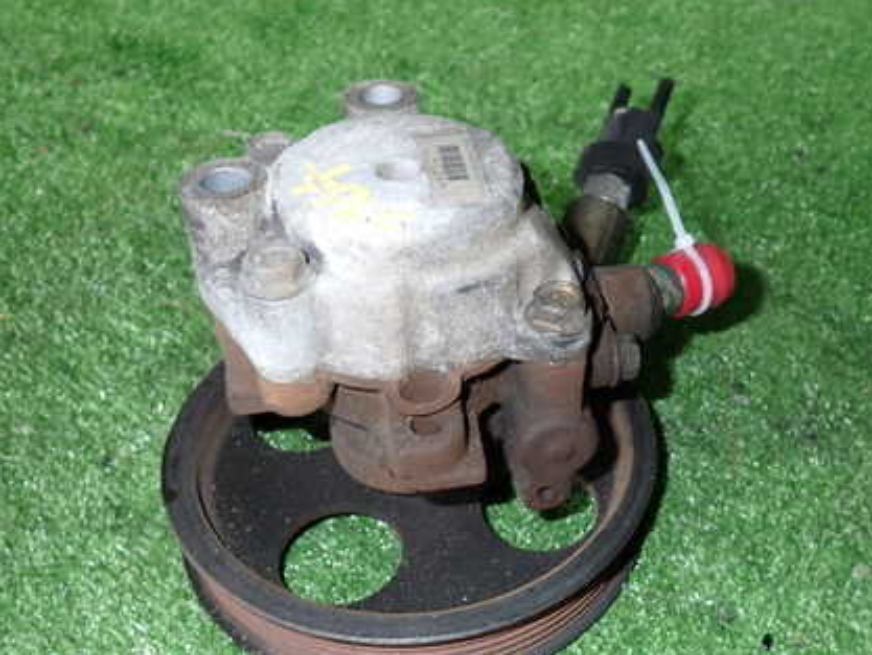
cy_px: 383
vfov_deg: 39.6
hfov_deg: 50.9
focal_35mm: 36
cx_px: 542
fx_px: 907
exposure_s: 1/30
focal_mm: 4.5
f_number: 5.6
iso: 200
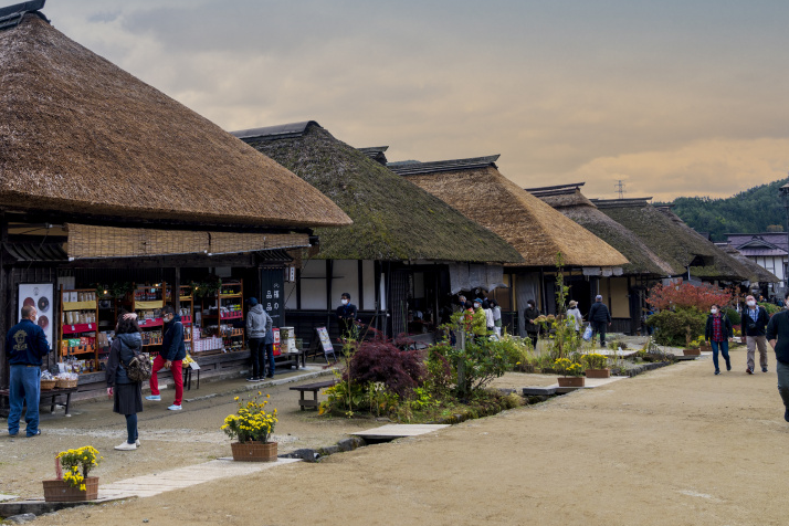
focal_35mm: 42
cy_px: 157
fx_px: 920
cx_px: 262
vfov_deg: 31.5
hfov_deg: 45.7
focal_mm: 25
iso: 100
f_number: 5
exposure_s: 1/320
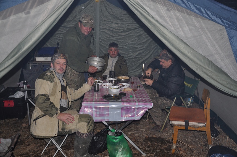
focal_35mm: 36
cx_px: 118
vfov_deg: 36.8
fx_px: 237
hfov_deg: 53.2
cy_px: 78
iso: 400
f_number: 3.8
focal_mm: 24
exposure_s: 1/60
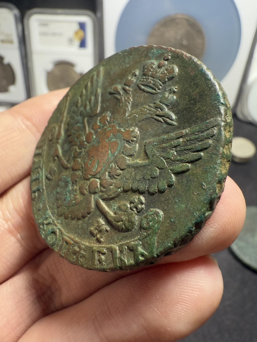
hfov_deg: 56.8
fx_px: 238
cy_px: 171
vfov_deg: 71.6
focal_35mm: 24
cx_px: 128
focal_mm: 2.22
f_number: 2.2
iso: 320
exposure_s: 1/99
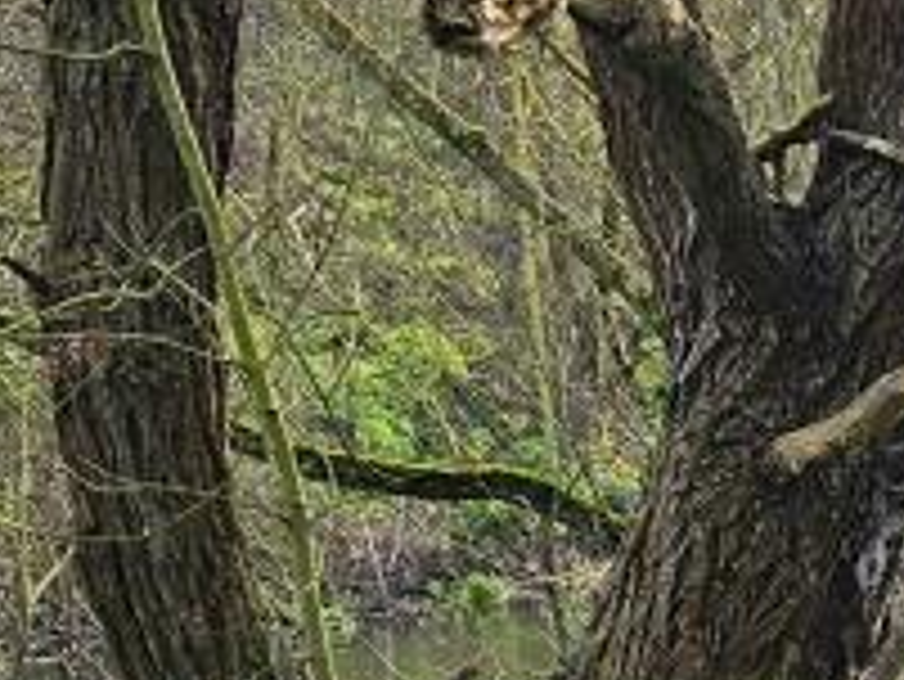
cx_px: 1619
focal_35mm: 117
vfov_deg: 11.7
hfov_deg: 14.7
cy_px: 1247
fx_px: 3057
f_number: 1.7
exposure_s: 1/125
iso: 10
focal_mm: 6.3
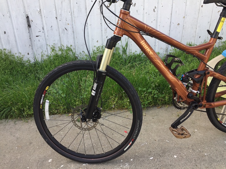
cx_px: 113
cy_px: 84
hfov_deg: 61.7
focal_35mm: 29
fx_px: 189
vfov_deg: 48.2
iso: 32
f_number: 2.2
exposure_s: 1/295
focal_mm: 4.15
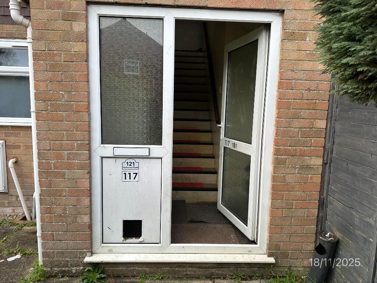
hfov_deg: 71.6
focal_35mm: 24
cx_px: 188
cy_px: 142
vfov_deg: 56.8
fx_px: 261
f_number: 1.78
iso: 80
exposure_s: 1/597
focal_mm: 6.86
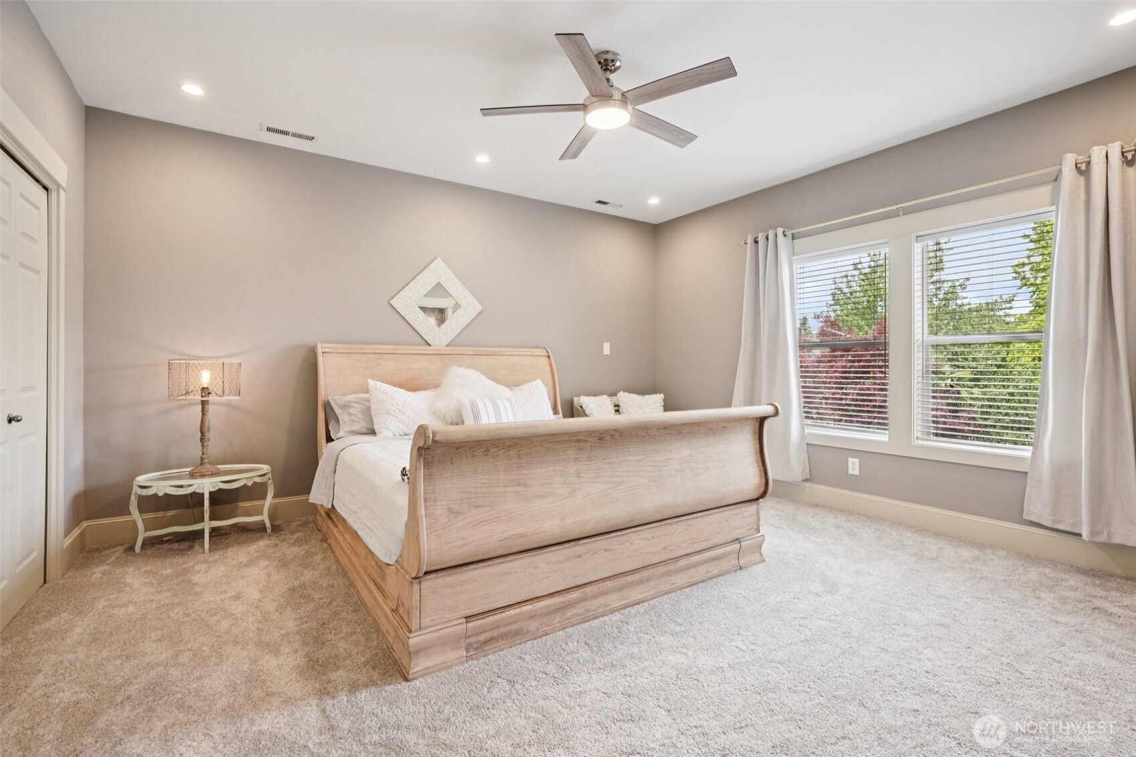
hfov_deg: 96.7
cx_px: 568
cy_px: 378
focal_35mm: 16
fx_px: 505
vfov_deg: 73.7
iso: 400
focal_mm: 16
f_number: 8
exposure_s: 1/15
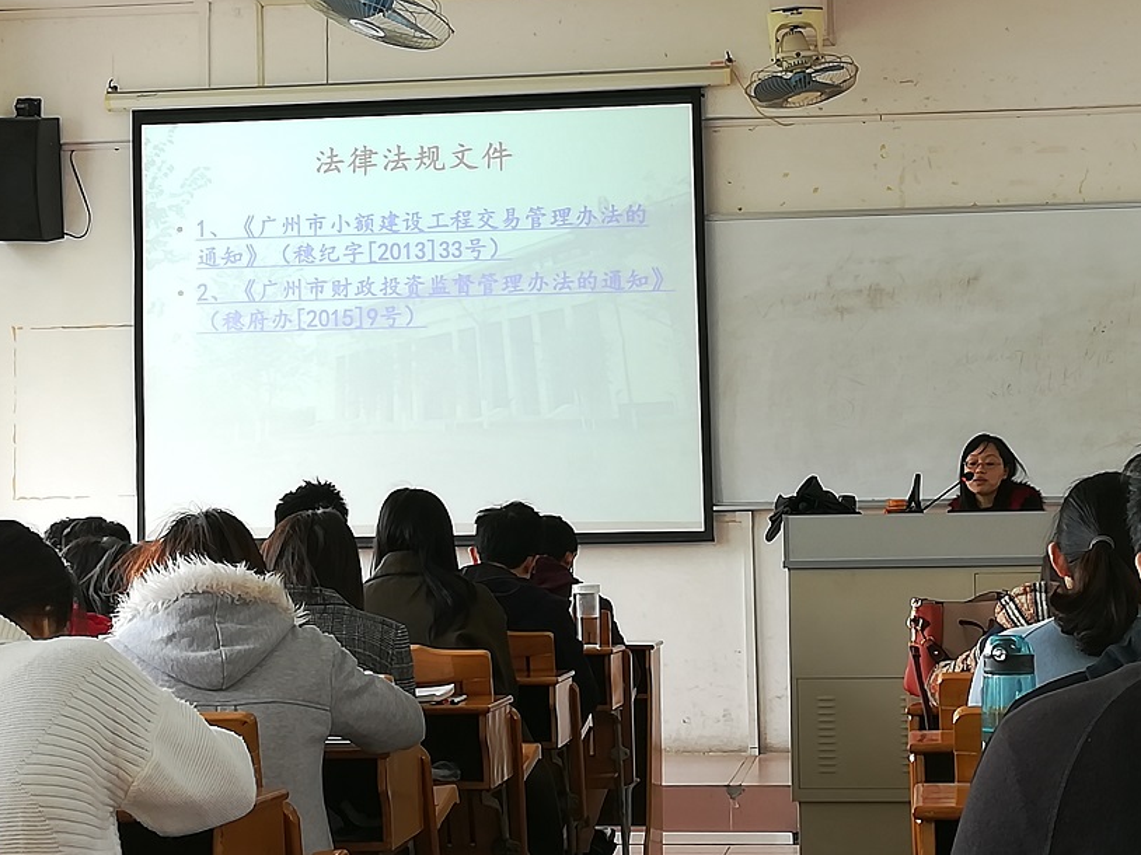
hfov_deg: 26.7
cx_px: 614
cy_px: 421
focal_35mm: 73
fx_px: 2405
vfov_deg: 20.2
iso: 64
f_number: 2.2
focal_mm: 3.83
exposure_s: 1/33.3
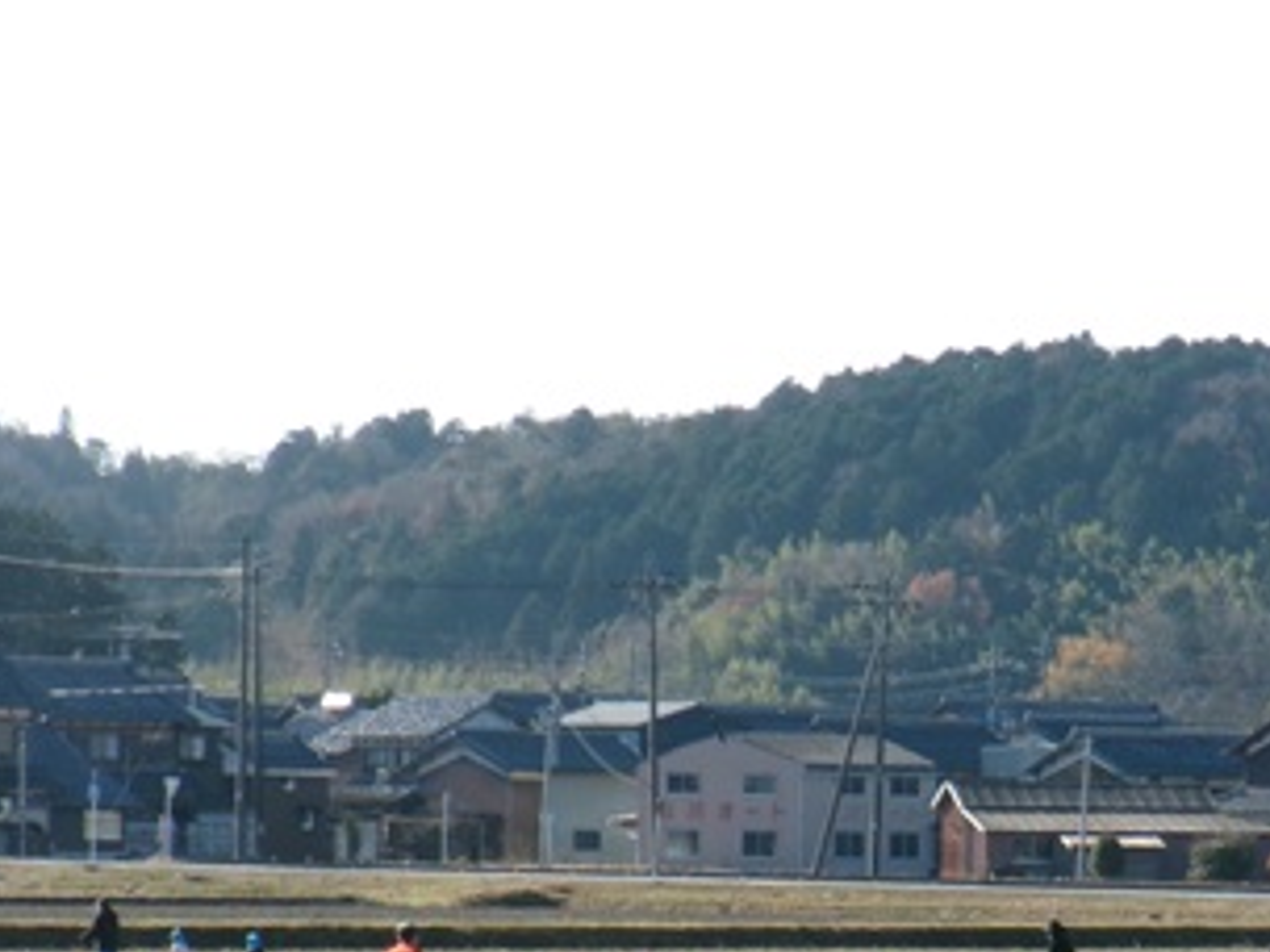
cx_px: 1057
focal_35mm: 257
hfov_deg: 7.7
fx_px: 9429
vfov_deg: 5.8
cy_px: 806
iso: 100
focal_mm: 25.5
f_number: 6.3
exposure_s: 1/280
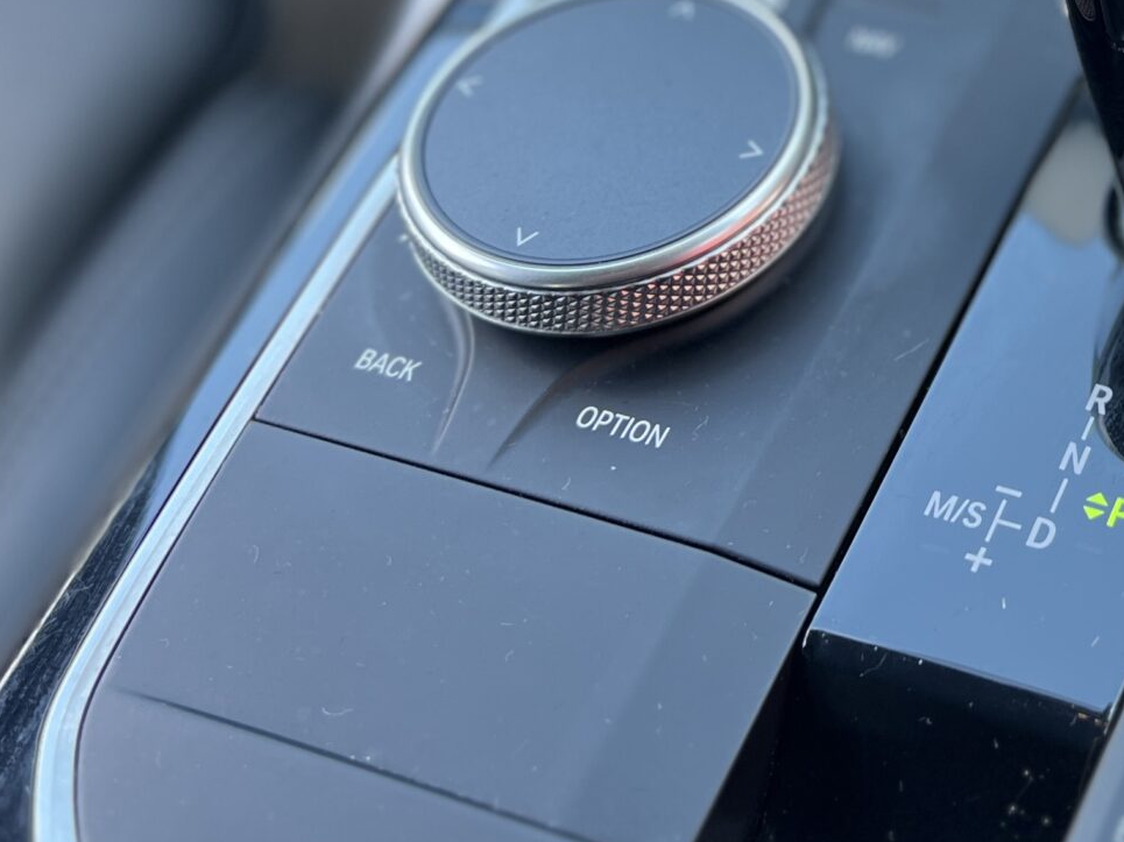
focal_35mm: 69
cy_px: -23
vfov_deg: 20.5
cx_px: 1111
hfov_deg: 26.7
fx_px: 2240
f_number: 1.5
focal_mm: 5.7
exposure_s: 1/121
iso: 40
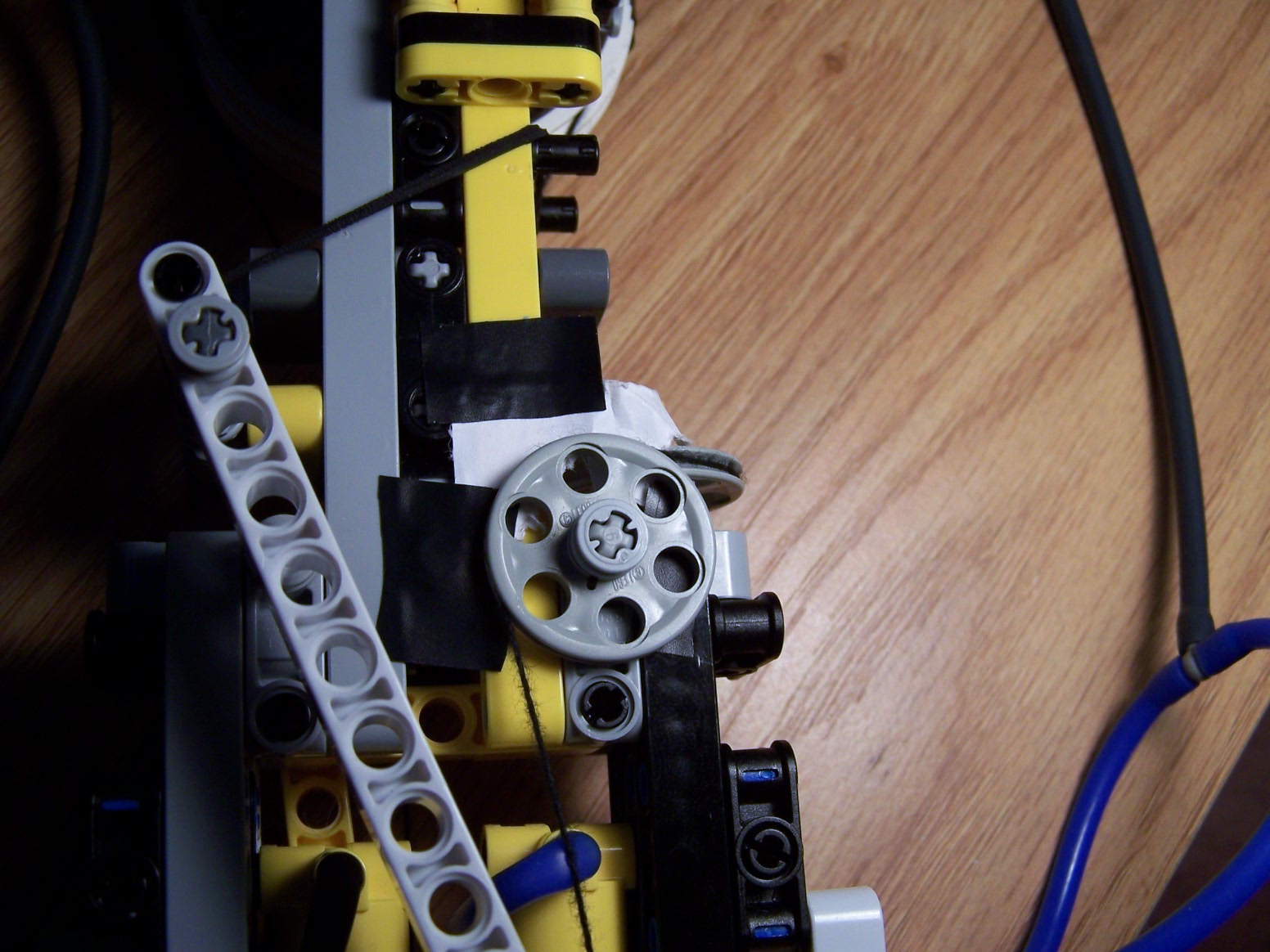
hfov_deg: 49.0
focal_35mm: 38
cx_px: 635
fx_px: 1394
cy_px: 476
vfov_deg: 37.7
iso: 80
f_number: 2.8
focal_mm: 6.3
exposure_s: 1/125
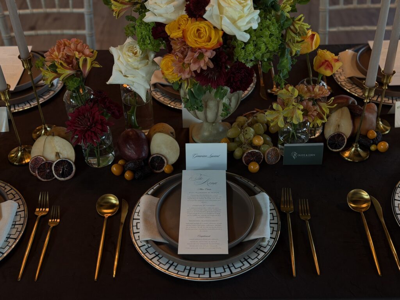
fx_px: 555
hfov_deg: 39.7
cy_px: 150
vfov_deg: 30.3
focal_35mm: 48
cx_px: 200
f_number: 1.78
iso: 100
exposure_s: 1/120
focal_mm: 6.76
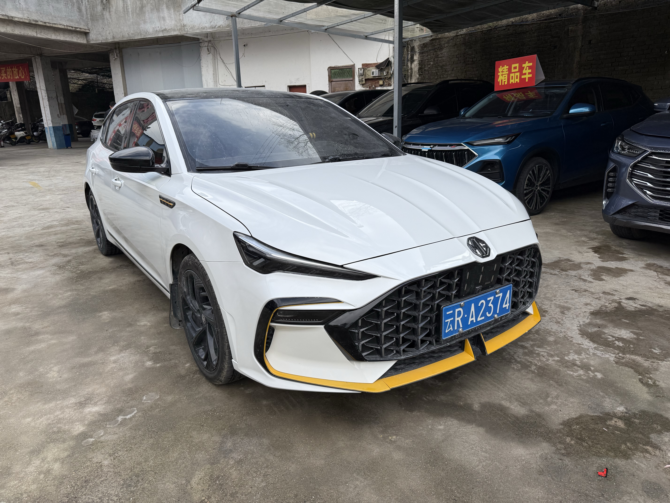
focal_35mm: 24
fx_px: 465
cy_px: 252
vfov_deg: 56.8
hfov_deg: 71.6
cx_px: 335
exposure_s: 1/1812
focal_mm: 6.76
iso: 80
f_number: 1.78
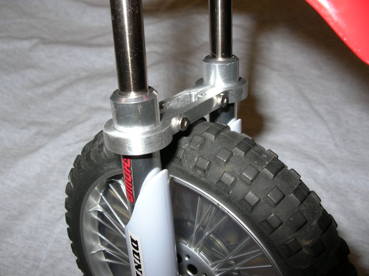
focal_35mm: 36
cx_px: 184
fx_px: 384
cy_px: 138
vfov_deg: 39.6
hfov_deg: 51.4
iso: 50
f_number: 3.7
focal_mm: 6
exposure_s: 1/60.1
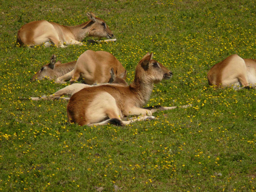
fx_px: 3468
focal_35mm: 469
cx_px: 128
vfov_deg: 3.2
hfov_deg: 4.2
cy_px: 96
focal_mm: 88.8
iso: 100
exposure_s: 1/640
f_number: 3.7
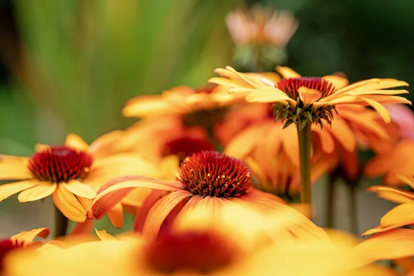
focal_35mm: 50
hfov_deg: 39.6
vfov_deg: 27.0
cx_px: 207
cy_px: 138
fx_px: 575
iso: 100
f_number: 2.8
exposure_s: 1/50
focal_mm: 50
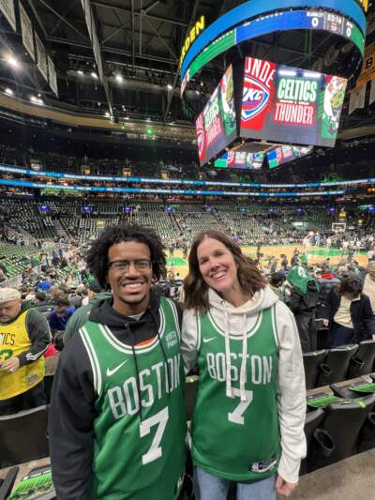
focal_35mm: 13
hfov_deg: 89.9
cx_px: 188
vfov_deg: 106.2
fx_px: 188
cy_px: 250
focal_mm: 1.57
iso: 250
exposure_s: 1/60
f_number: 1.8
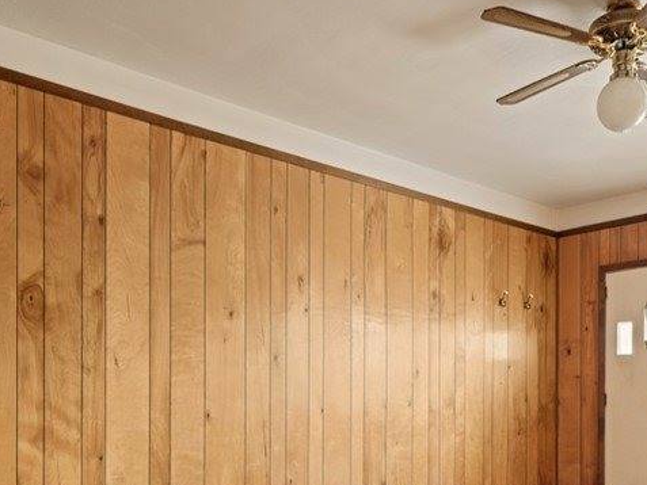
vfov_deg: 39.1
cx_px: 471
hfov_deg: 50.8
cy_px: 389
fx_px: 654
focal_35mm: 35
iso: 400
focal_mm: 16
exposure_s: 1
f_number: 8
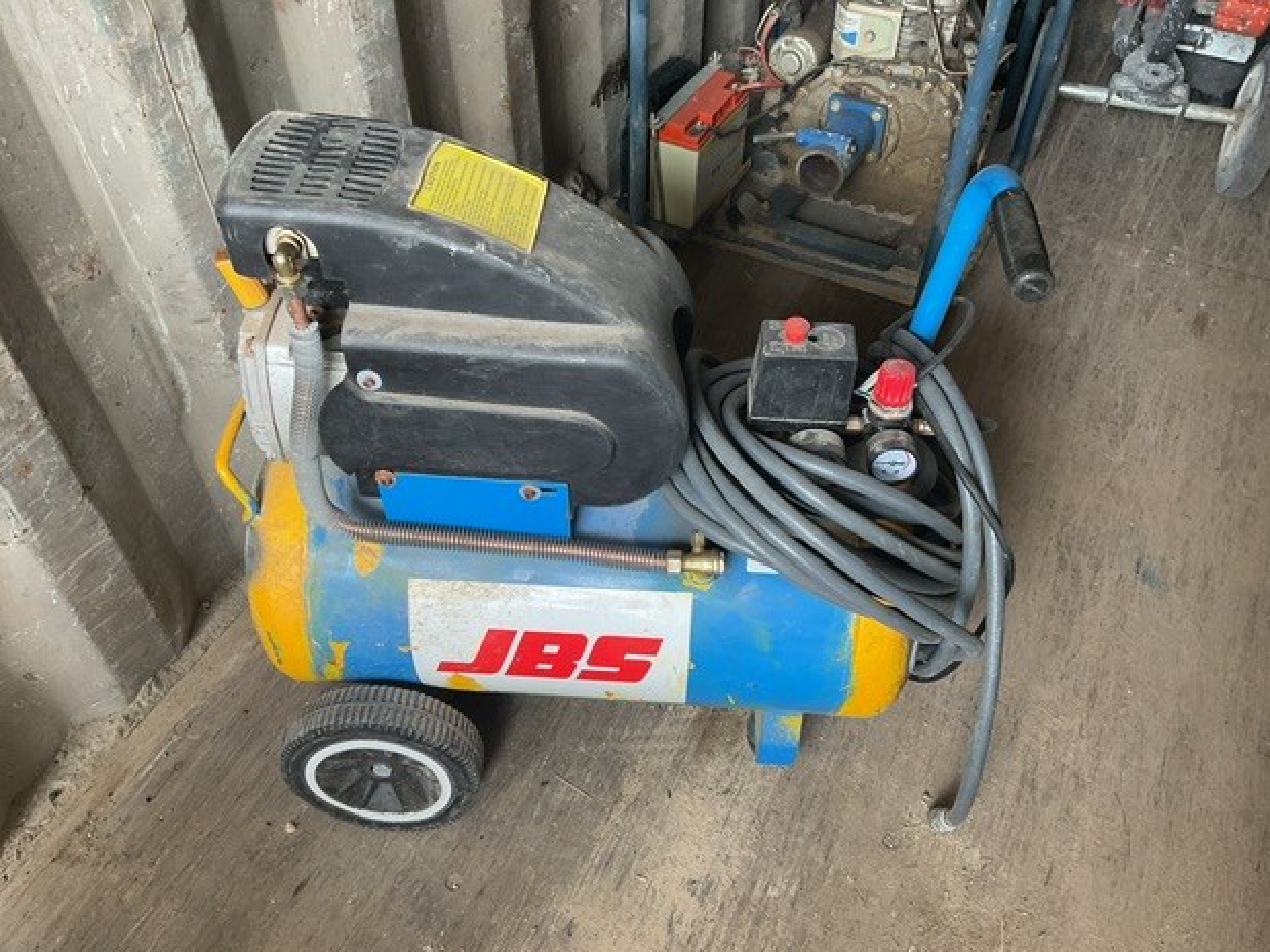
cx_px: 624
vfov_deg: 46.8
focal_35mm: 30
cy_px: 482
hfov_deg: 60.0
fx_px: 1100
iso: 40
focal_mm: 3
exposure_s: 1/50
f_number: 1.8
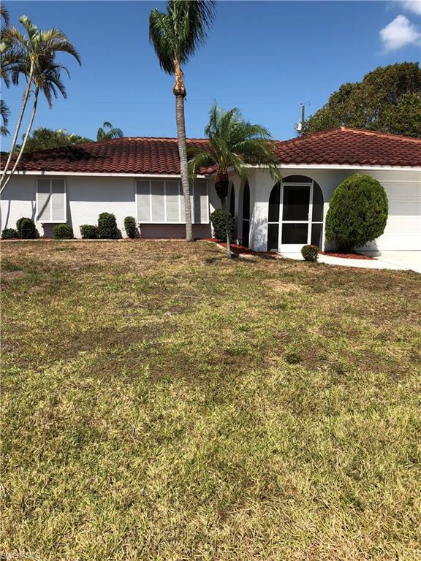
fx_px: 454
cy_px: 280
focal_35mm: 28
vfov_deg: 63.4
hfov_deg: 49.7
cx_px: 210
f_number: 1.8
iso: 20
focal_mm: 3.99
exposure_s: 1/2525
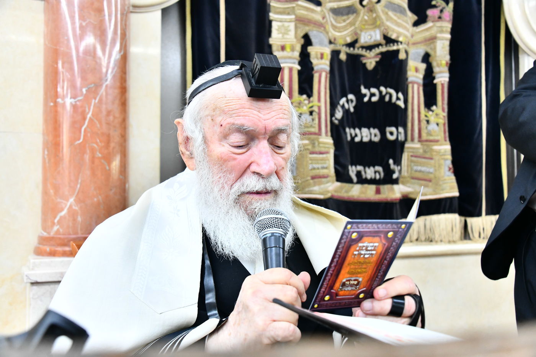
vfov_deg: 33.4
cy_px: 178
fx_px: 595
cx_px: 268
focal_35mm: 40
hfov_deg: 48.5
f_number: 5.6
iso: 3200
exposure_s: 1/125
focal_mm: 40
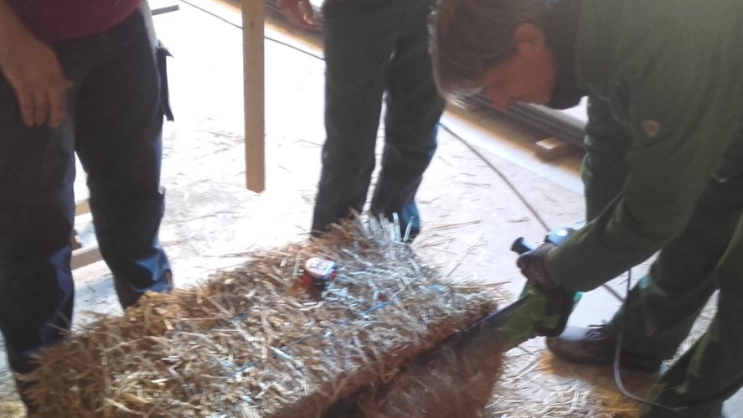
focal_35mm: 39
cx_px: 375
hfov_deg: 51.6
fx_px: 768
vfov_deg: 29.9
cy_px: 316
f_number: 2.2
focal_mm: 3.31
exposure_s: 1/9
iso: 160
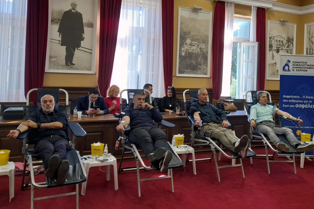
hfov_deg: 52.8
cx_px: 187
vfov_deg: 36.3
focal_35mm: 36
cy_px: 63
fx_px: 314
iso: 64
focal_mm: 4.6
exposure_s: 1/50
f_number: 2
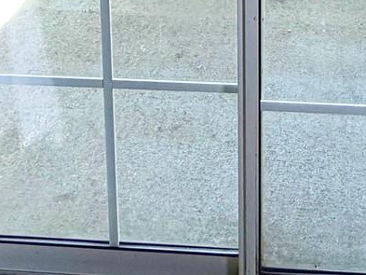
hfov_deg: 32.5
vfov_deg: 17.9
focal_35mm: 57
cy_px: -273
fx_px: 603
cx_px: 309
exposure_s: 1/121
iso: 80
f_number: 2.2
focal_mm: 2.22
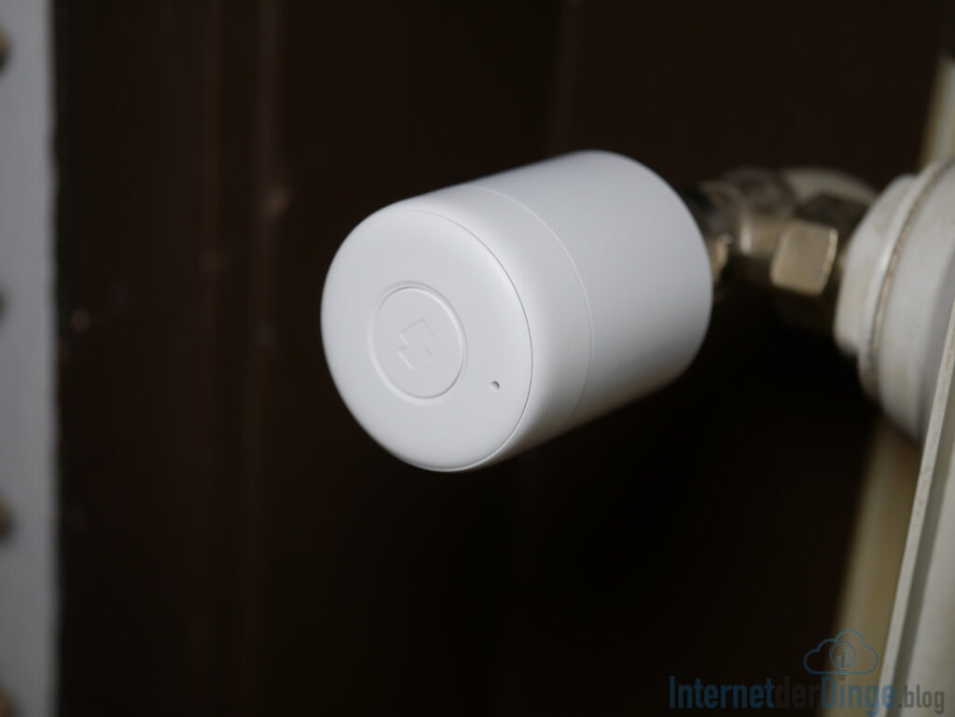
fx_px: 1656
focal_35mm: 60
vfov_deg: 24.4
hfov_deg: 32.2
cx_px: 478
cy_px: 358
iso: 200
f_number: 2.8
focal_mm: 30
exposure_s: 1/80
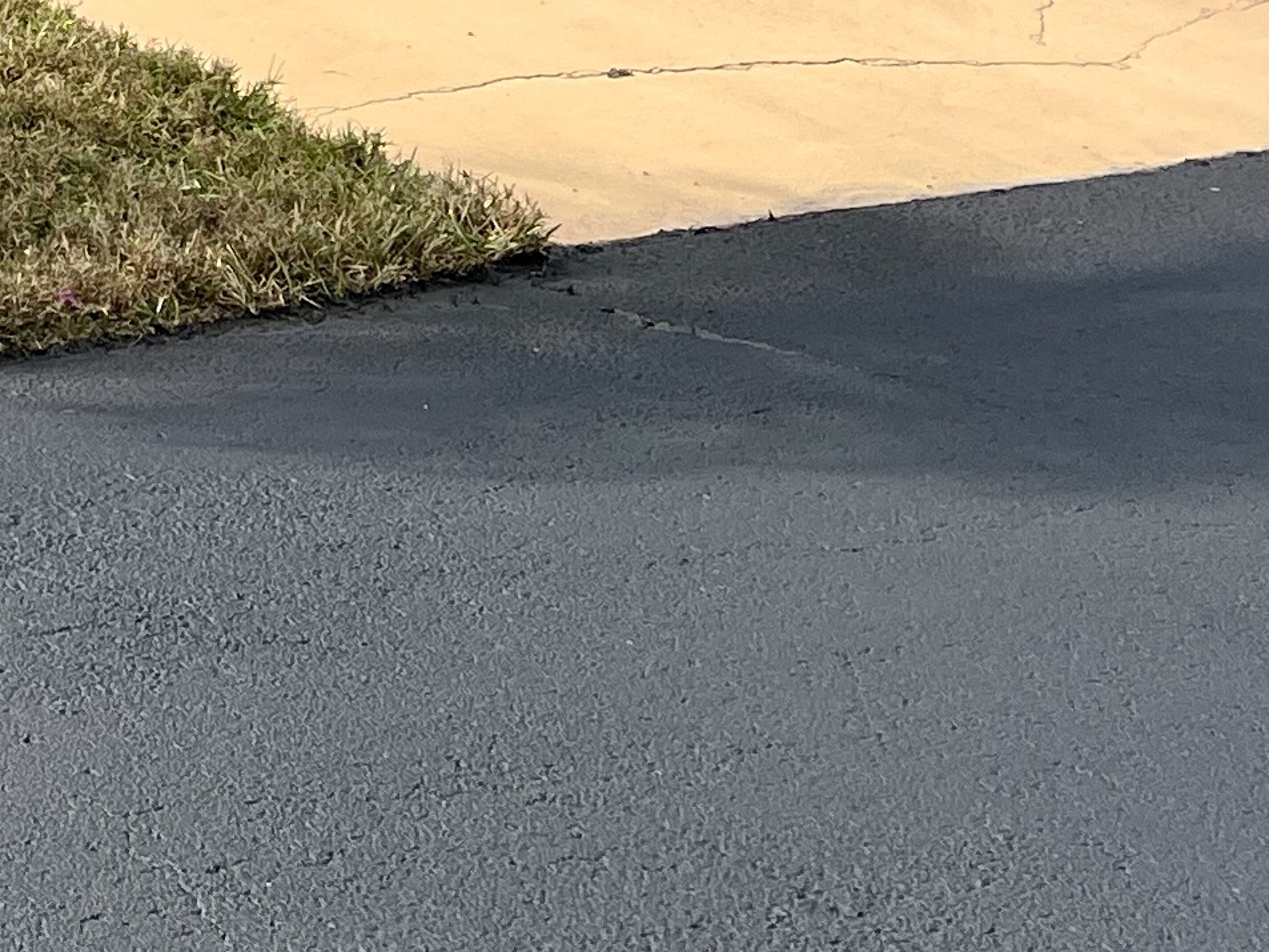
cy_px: -816
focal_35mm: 110
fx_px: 4033
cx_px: -1085
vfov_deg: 12.2
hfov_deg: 15.2
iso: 50
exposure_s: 1/2762
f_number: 1.5
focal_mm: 5.7
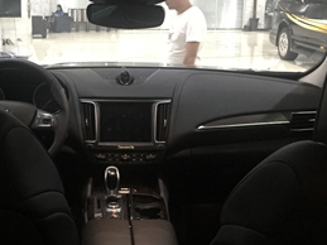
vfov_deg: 26.1
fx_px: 529
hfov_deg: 34.0
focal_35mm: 56
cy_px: 111
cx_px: 104
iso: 250
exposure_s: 1/17
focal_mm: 4.15
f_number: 2.2
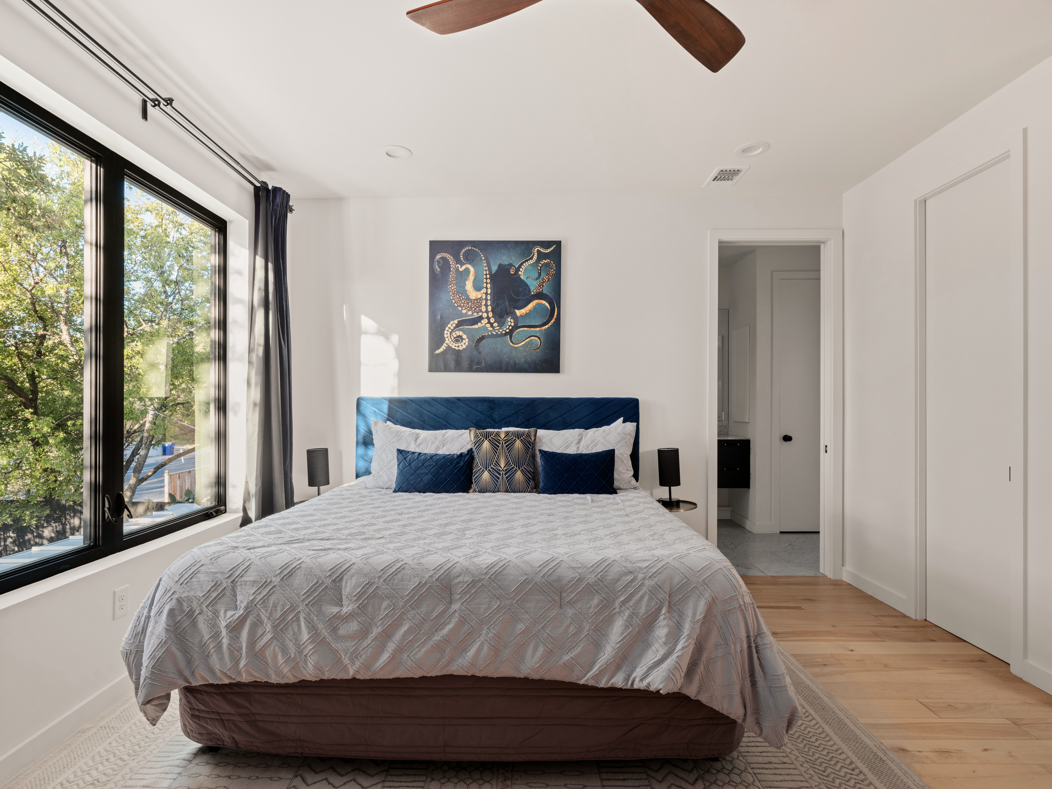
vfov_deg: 74.7
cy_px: 394
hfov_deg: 91.0
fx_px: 517
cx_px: 526
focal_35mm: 17
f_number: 13
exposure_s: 1
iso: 320
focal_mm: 21.2
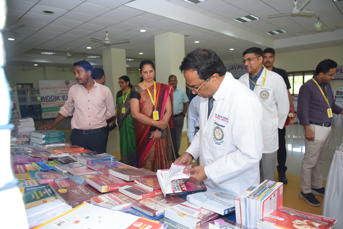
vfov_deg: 53.1
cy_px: 114
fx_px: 229
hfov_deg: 73.7
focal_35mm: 24
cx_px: 172
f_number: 5.6
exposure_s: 1/125
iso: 800
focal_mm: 24
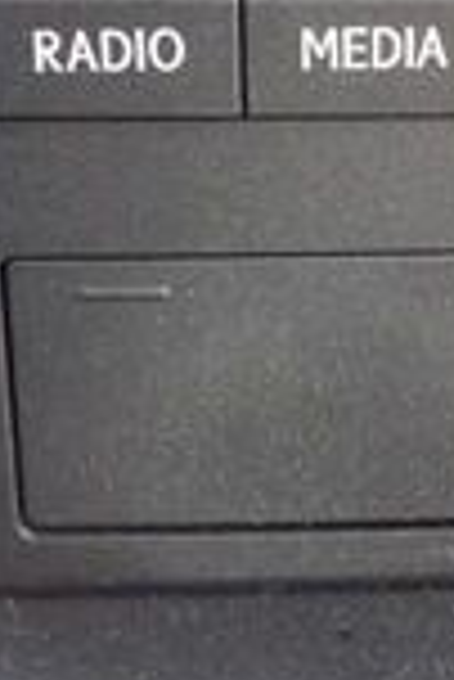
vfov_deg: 18.3
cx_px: 445
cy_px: 95
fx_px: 2076
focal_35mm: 110
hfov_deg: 12.3
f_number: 3.3
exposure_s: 1/30
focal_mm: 4.5
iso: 200
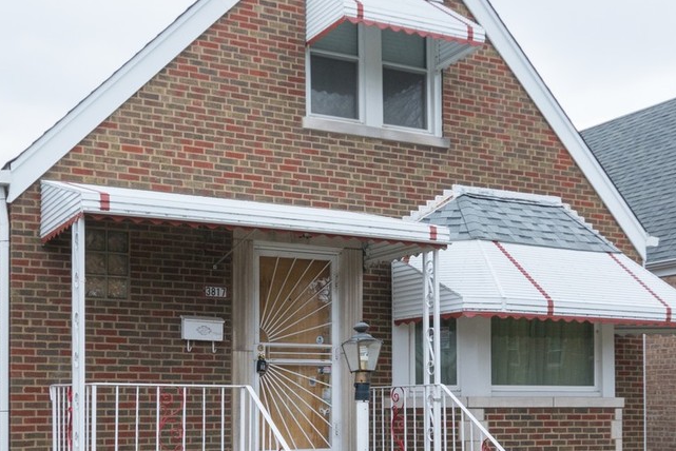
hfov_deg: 40.0
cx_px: 292
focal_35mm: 49
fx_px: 925
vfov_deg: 27.4
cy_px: 263
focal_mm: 13
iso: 200
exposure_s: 1/320
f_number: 8
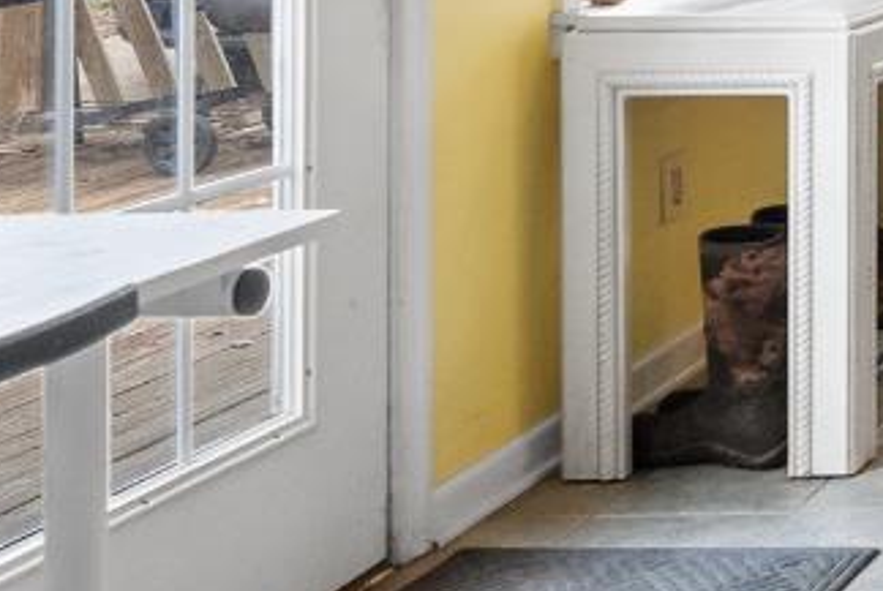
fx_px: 1818
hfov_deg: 18.9
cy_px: -234
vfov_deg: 17.1
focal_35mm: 74
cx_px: 1695
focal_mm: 16
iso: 2500
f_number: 8
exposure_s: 1/50
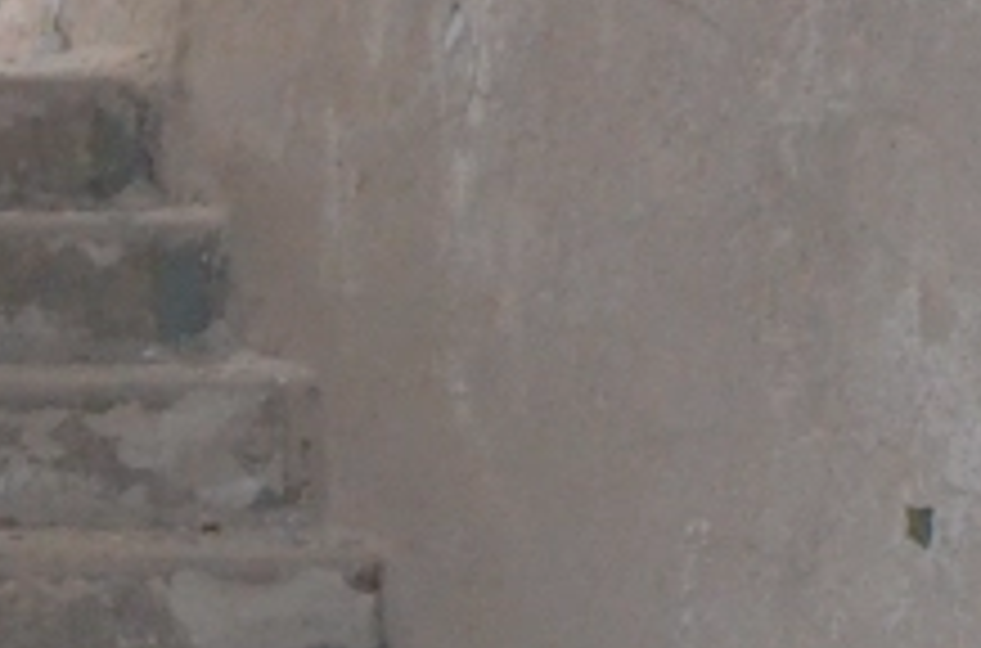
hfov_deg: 9.9
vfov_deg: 7.1
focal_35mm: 190
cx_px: -1120
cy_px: 812
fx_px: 5163
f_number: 3.8
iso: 3200
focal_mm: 22
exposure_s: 1/60
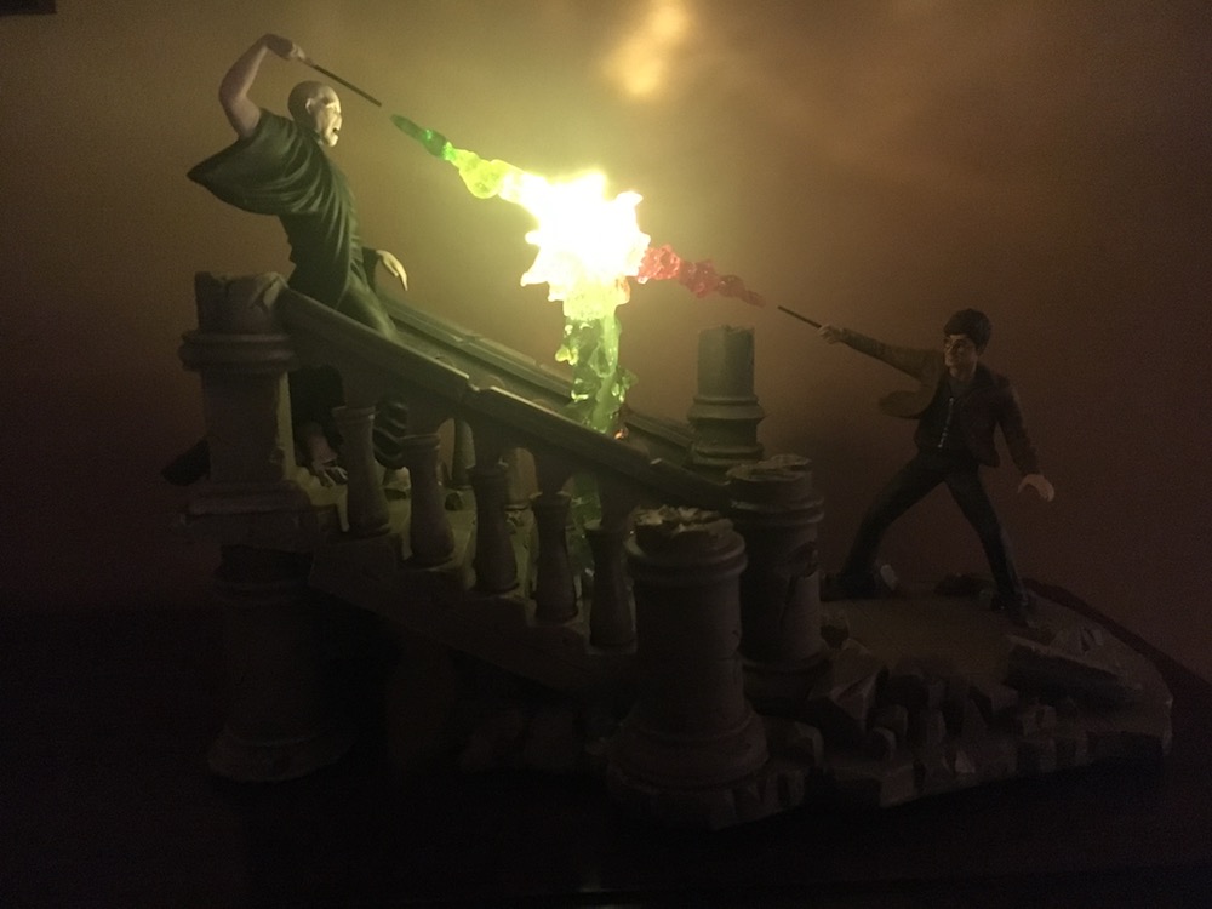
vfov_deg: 48.2
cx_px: 606
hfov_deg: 61.7
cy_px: 454
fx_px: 1015
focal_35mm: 29
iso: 1250
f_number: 2.2
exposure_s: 1/15
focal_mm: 4.15
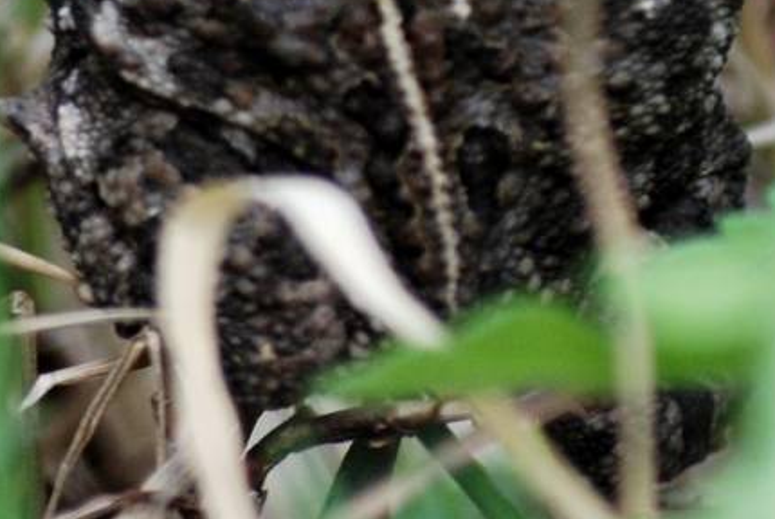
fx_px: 20458
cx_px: 800
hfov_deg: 2.2
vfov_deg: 1.5
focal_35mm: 949
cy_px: -39
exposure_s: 1/500
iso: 400
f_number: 4.8
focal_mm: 170
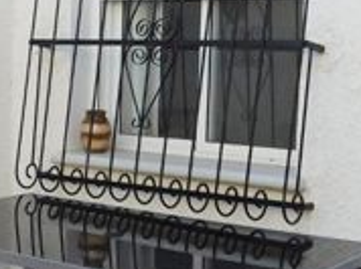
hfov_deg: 21.0
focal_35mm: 91
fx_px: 948
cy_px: 154
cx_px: 27
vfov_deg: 16.2
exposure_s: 1/640
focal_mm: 4
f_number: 3
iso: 125
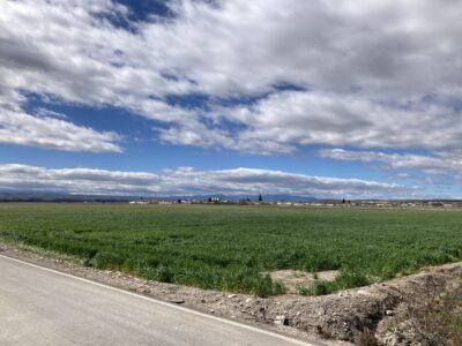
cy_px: 173
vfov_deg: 49.7
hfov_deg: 63.4
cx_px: 231
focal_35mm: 28
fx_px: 374
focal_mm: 3.99
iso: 25
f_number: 1.8
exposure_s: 1/2703
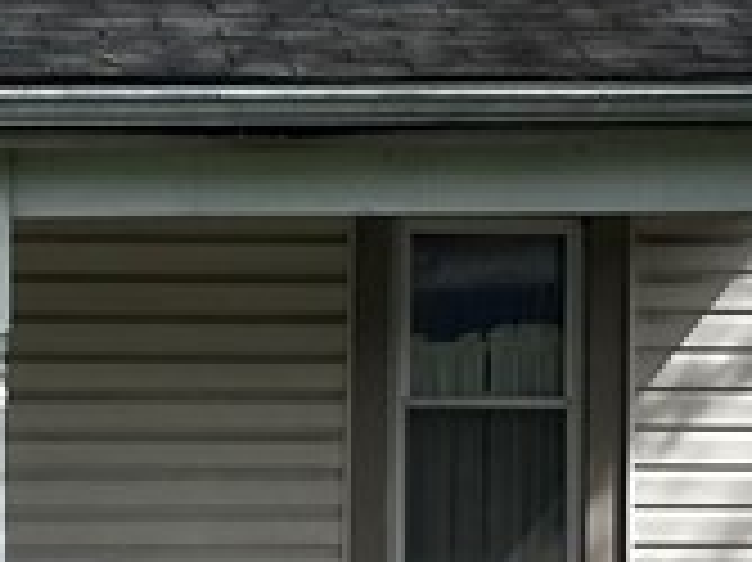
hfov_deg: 6.7
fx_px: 6382
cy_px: 247
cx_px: 738
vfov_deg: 5.0
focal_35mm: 294
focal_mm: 6.86
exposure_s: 1/2469
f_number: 1.78
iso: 64
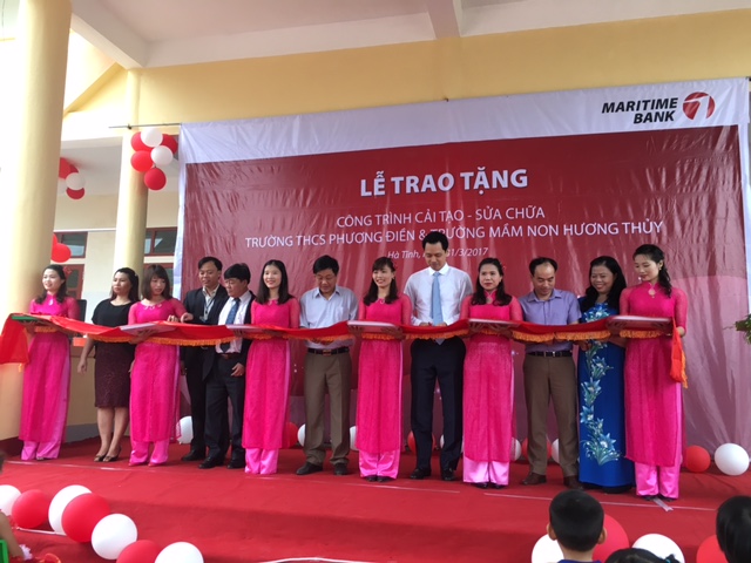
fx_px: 629
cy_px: 282
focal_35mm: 29
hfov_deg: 61.7
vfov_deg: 48.2
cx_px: 376
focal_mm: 4.15
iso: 40
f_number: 2.2
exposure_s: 1/33
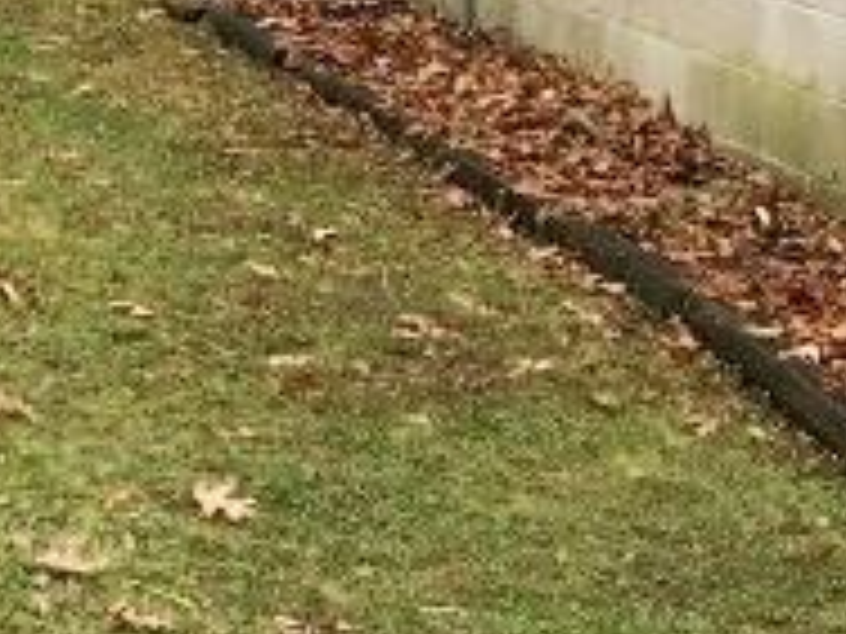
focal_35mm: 148
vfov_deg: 9.7
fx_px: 3617
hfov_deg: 12.3
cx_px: -616
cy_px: -310
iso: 25
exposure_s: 1/215
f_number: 2.2
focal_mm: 4.15
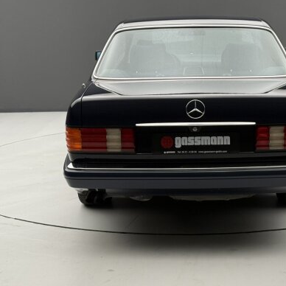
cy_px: 133
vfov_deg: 24.7
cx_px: 189
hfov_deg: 24.5
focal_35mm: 70
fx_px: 654
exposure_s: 1/49
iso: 64
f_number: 1.78
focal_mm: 6.76
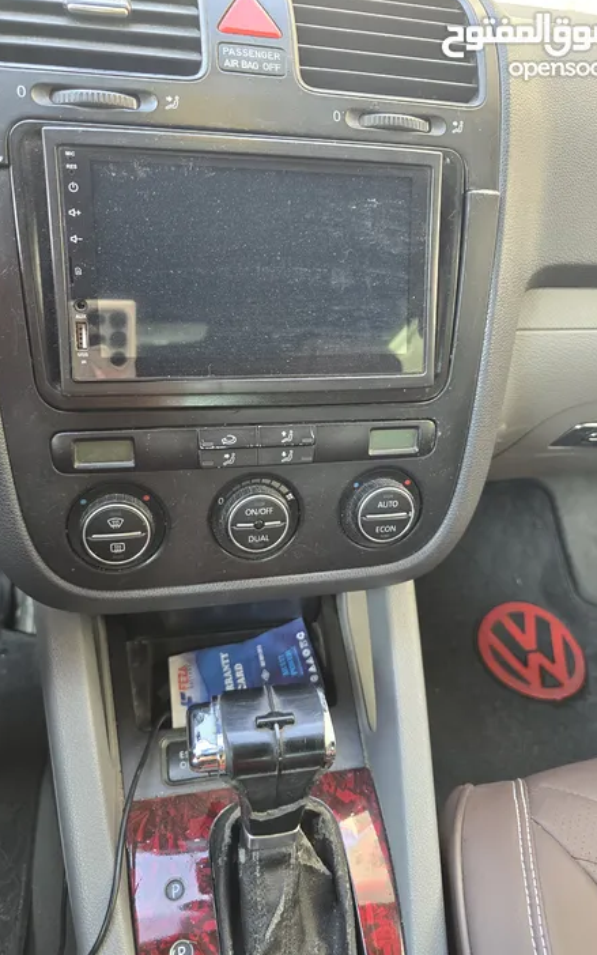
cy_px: 471
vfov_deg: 72.5
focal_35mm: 25
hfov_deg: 49.3
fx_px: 651
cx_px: 306
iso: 125
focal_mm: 6.3
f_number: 1.7
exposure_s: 1/100
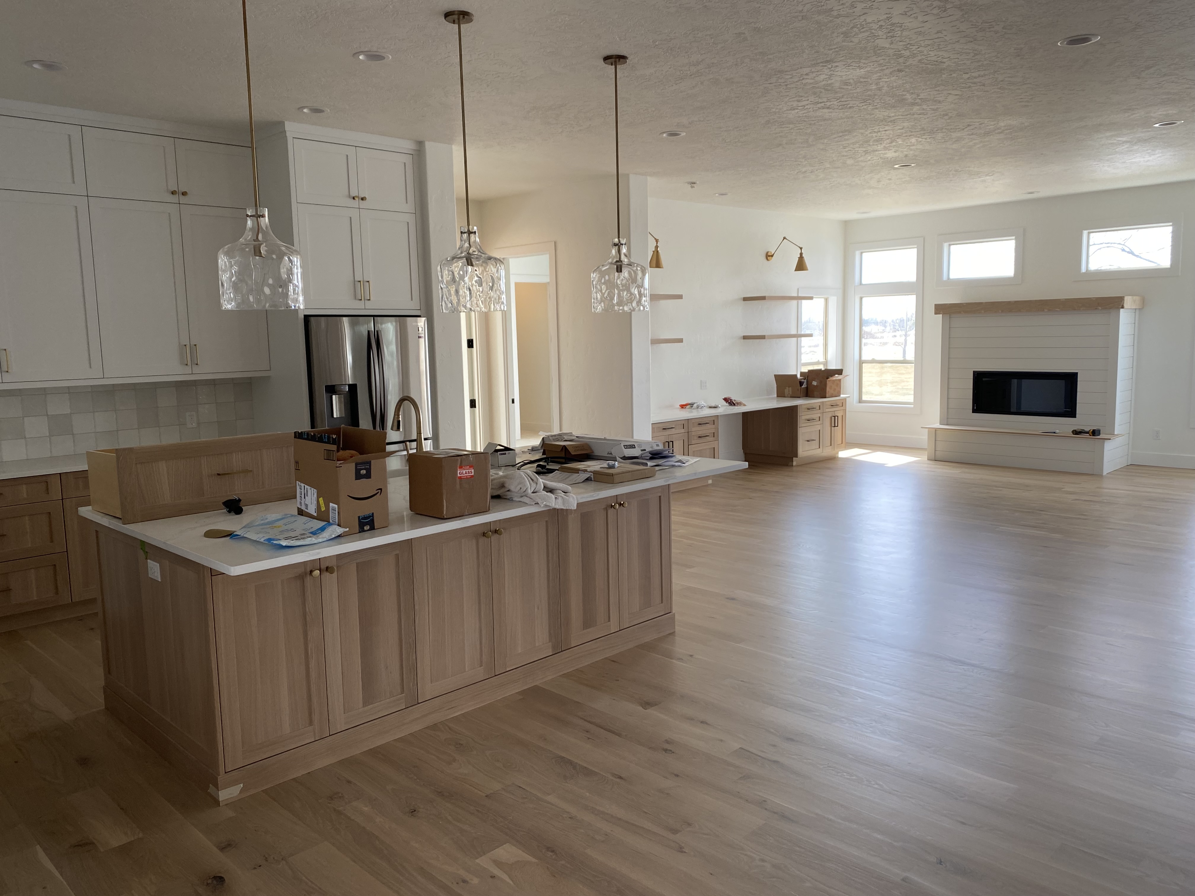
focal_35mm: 26
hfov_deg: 67.3
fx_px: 898
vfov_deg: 53.1
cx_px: 598
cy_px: 448
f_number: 1.8
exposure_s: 1/121
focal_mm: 4.25
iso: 64
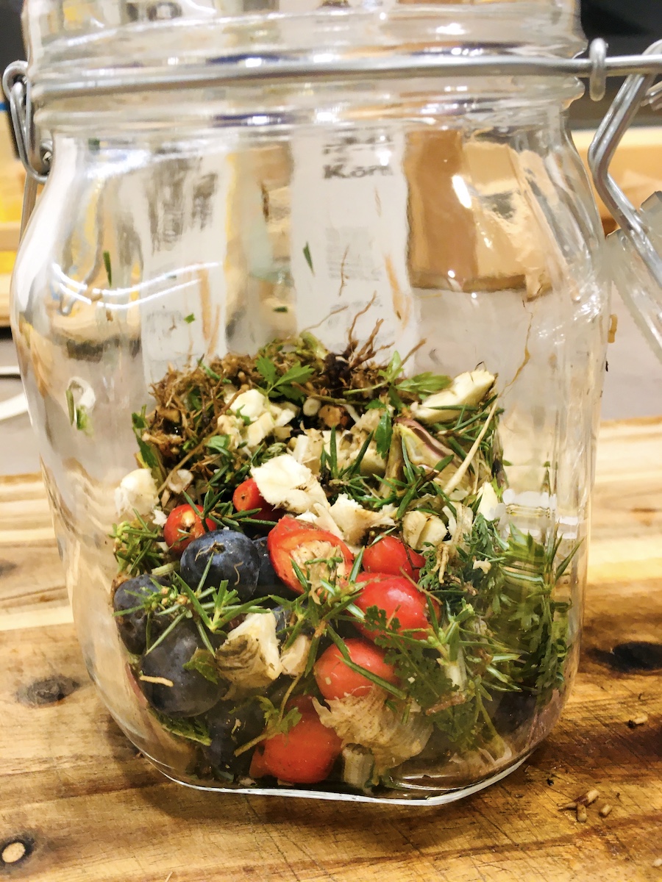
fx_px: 739
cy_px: 441
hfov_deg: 48.2
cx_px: 331
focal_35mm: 29
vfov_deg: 61.7
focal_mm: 4.15
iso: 100
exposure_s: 1/33
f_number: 2.2
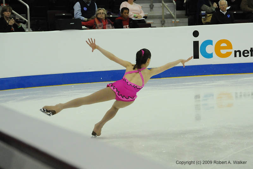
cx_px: 126
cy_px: 84
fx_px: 1001
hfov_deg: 14.4
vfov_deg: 9.6
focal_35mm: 142
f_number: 5.6
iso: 3200
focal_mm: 95
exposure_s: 1/1250
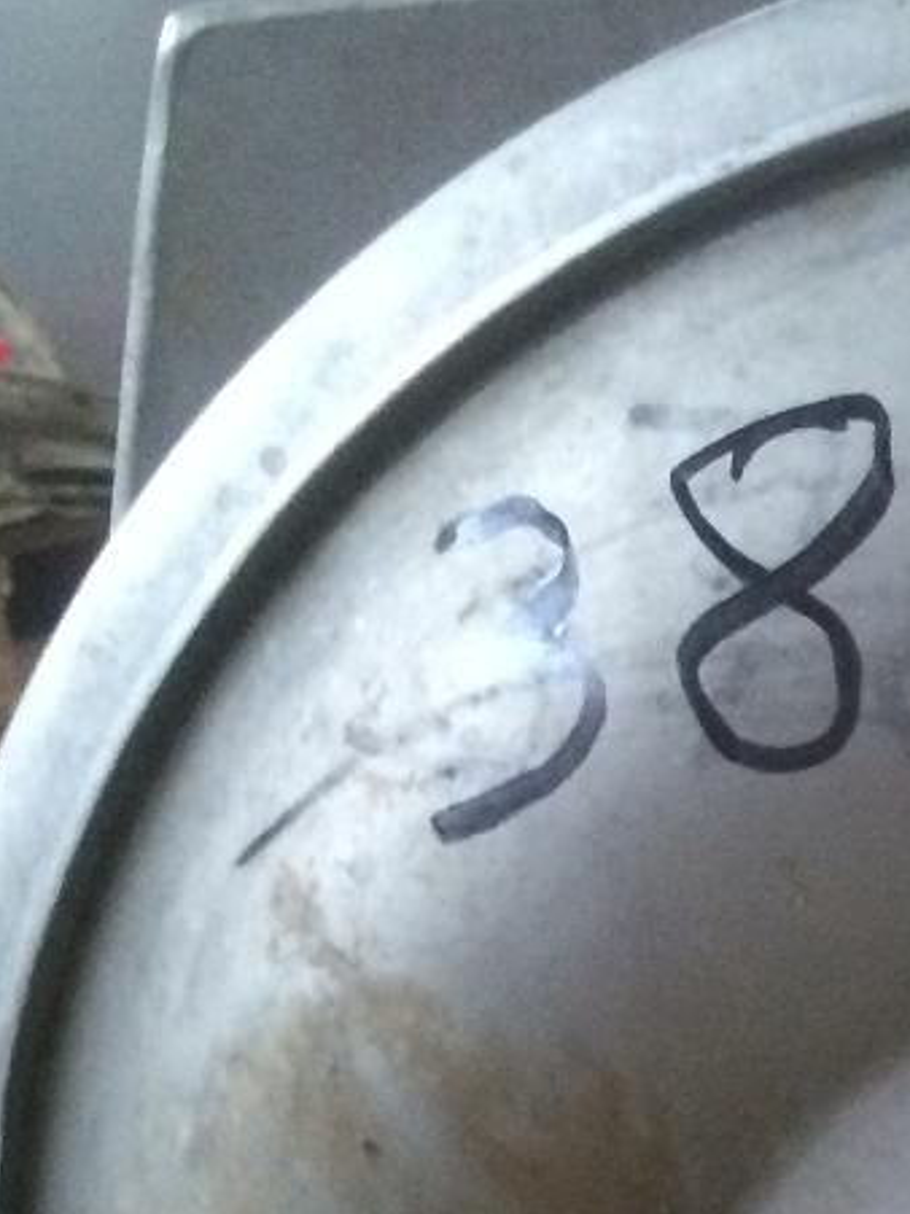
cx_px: 1422
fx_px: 3682
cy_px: 1933
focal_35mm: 105
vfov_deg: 16.7
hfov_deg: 13.2
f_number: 2.2
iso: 250
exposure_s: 1/20
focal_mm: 4.15
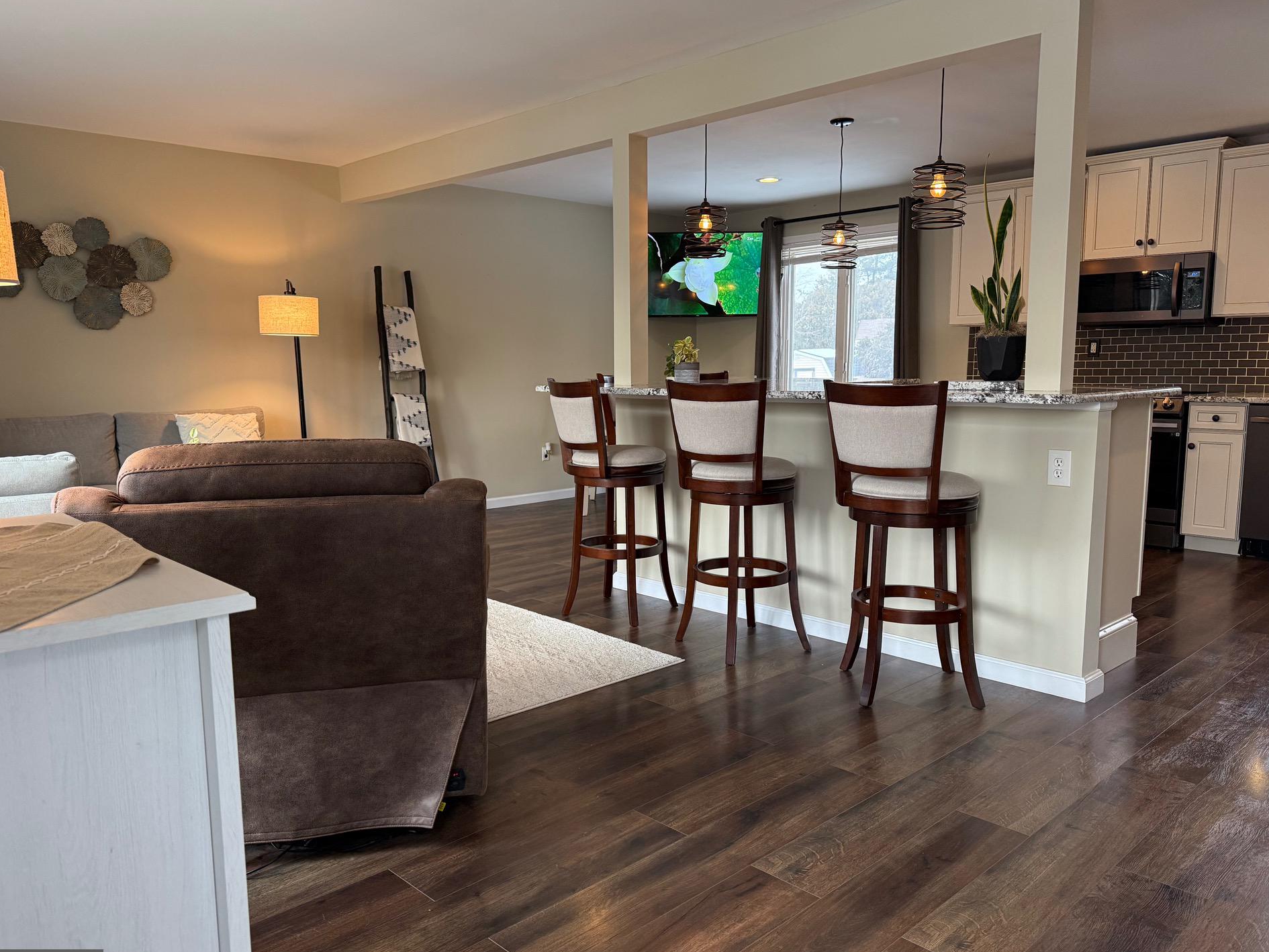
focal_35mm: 26
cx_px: 623
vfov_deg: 53.1
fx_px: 953
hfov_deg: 67.3
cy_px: 489
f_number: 1.78
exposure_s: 1/120
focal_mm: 6.76
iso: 320
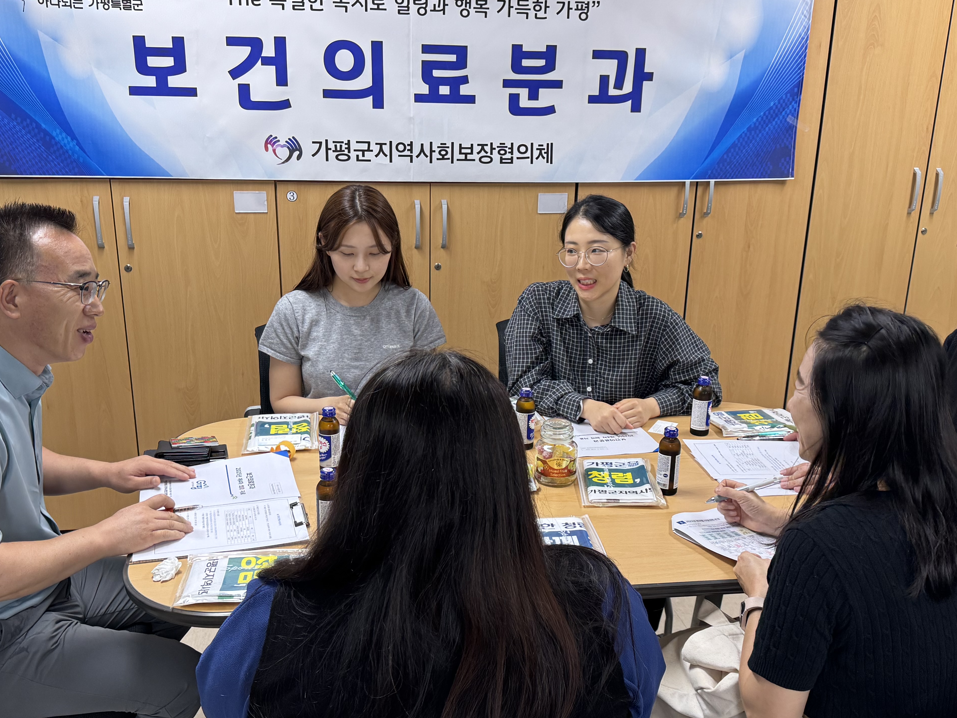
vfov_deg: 39.6
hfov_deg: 51.4
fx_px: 995
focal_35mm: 36
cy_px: 403
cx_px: 474
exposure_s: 1/120
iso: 200
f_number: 1.78
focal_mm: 6.76
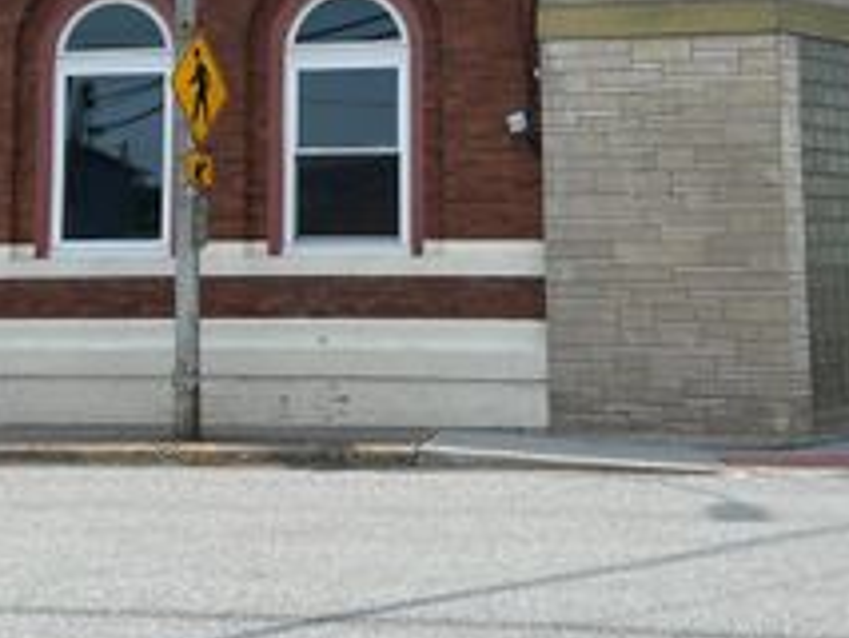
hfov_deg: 31.6
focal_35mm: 61
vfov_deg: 23.5
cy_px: 90
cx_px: 383
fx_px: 1497
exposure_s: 1/4831
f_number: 1.5
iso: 50
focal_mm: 5.7
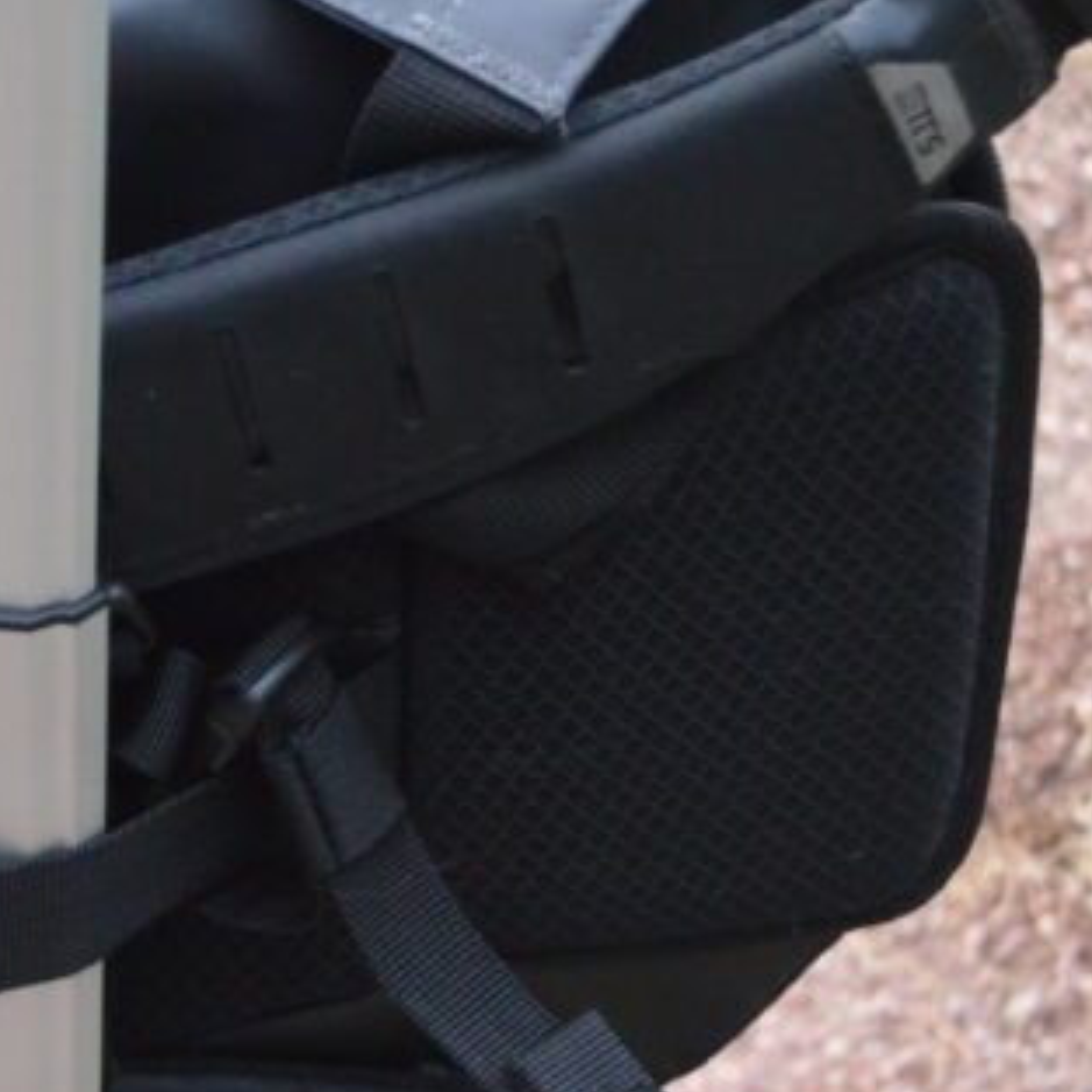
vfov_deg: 13.0
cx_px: -297
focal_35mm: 133
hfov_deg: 12.7
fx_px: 4747
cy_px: 928
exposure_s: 1/20
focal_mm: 32
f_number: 4.8
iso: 3200
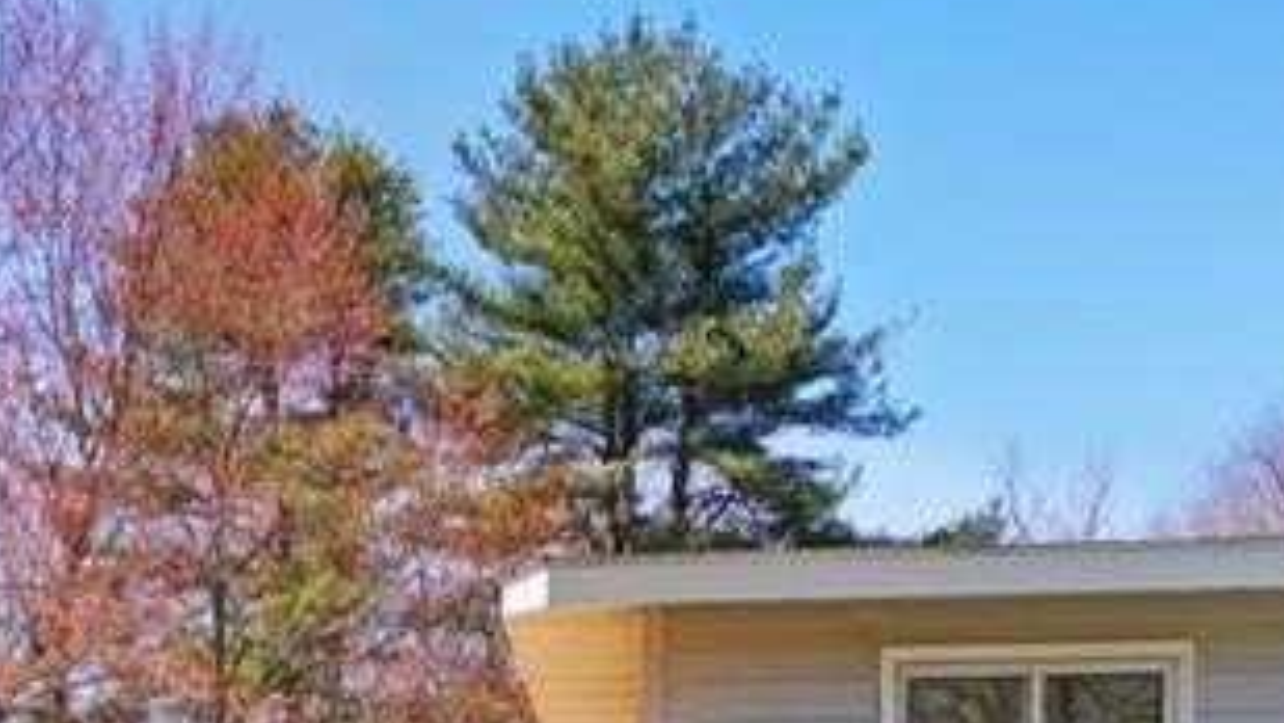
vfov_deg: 16.3
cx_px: 549
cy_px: 1084
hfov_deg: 31.1
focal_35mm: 68
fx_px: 2307
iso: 100
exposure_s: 1/200
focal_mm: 13
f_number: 8
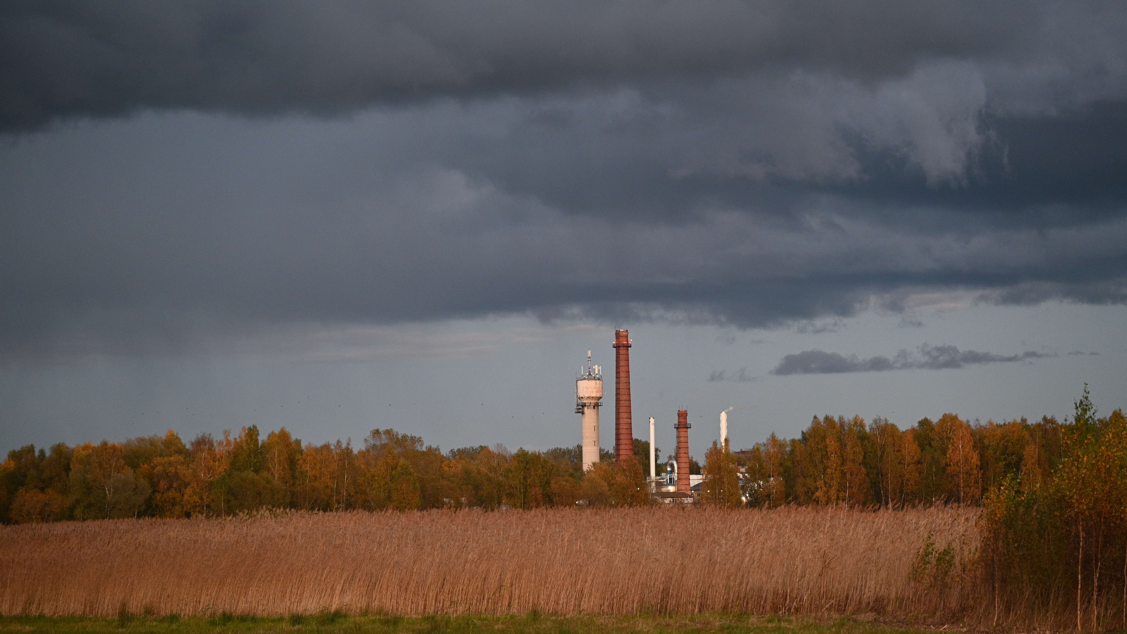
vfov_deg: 9.6
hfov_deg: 17.0
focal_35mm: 126
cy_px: 340
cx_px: 564
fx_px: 3765
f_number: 4
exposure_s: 1/100
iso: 1600
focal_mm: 120
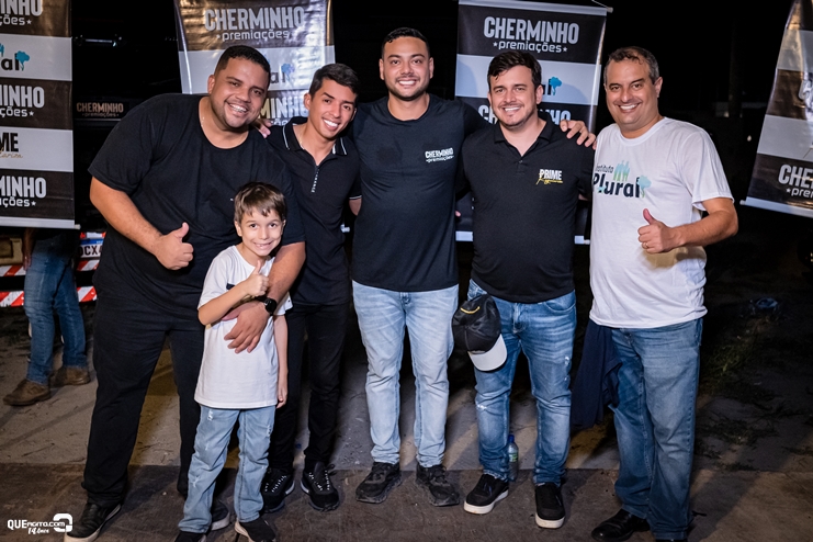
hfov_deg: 53.1
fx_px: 813
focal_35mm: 36
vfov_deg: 36.9
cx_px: 406
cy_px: 271
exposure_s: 1/250
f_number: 2.8
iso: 2500
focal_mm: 24
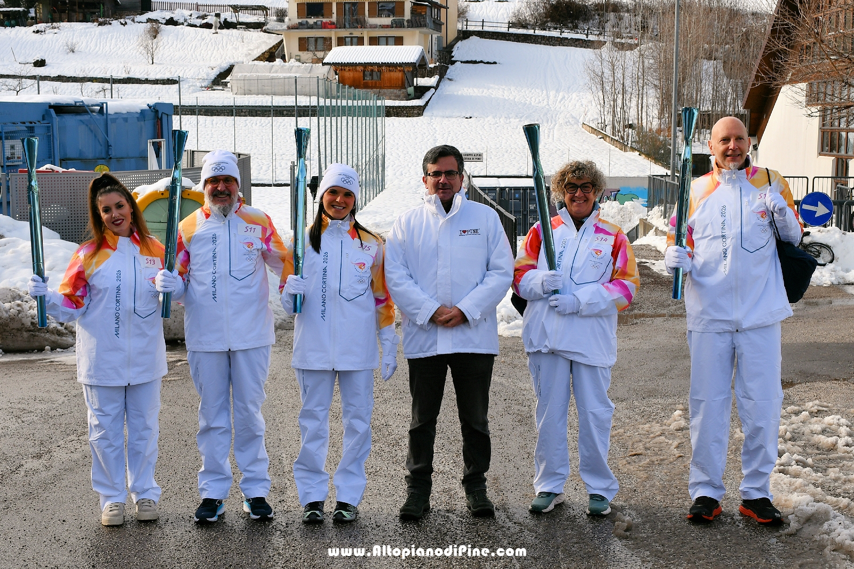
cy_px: 284
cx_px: 427
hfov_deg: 53.1
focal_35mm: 36
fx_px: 854
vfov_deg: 36.9
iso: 100
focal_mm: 24
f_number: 8
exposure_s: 1/250
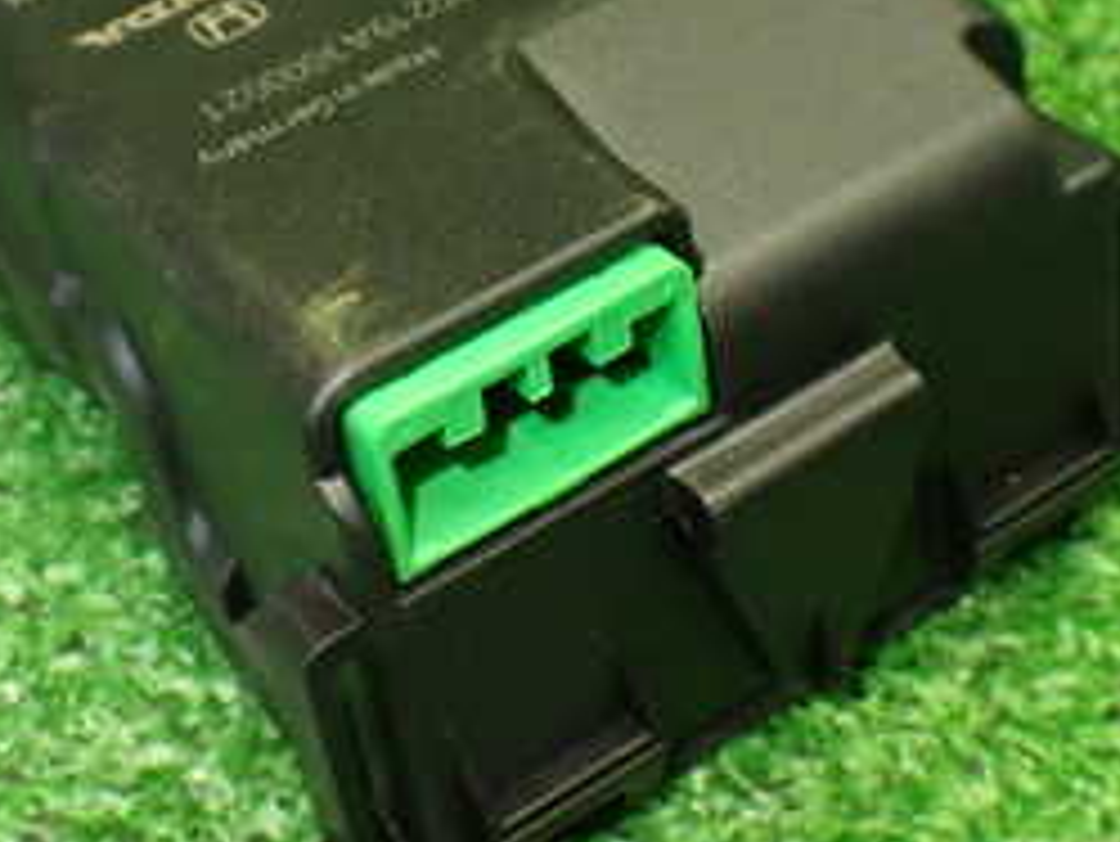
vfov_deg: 19.1
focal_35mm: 77
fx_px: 2493
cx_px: 463
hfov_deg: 25.3
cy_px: 239
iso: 800
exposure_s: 1/125
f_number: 2.4
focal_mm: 5.79
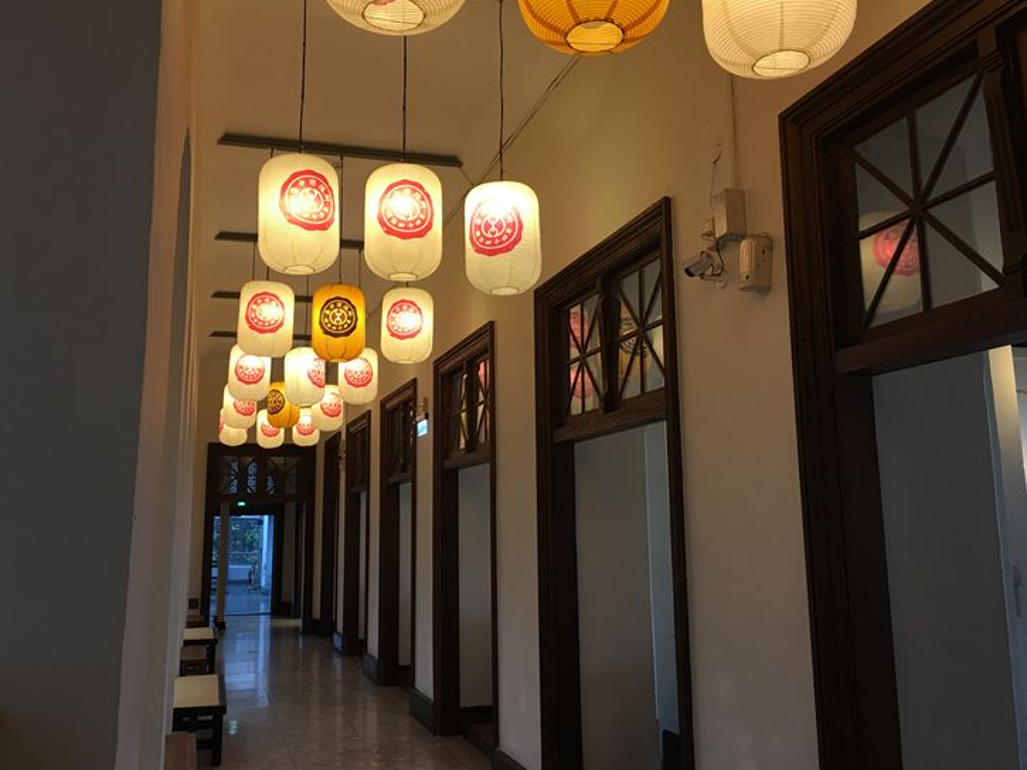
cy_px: 360
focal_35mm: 32
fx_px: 950
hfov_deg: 56.7
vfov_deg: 44.1
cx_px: 472
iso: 25
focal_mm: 4.15
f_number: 2.2
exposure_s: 1/15
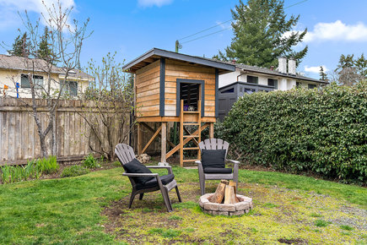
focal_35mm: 31
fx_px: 316
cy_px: 122
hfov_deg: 60.3
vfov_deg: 42.3
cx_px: 184
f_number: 7.1
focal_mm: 31
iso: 400
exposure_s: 1/60
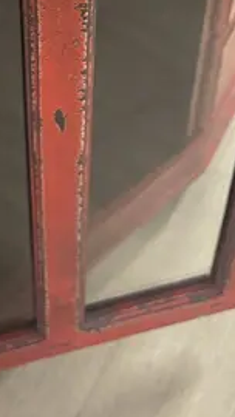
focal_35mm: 99
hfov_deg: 12.2
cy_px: -210
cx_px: 136
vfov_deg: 18.9
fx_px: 1096
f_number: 1.78
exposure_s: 1/50
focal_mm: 6.86
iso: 320
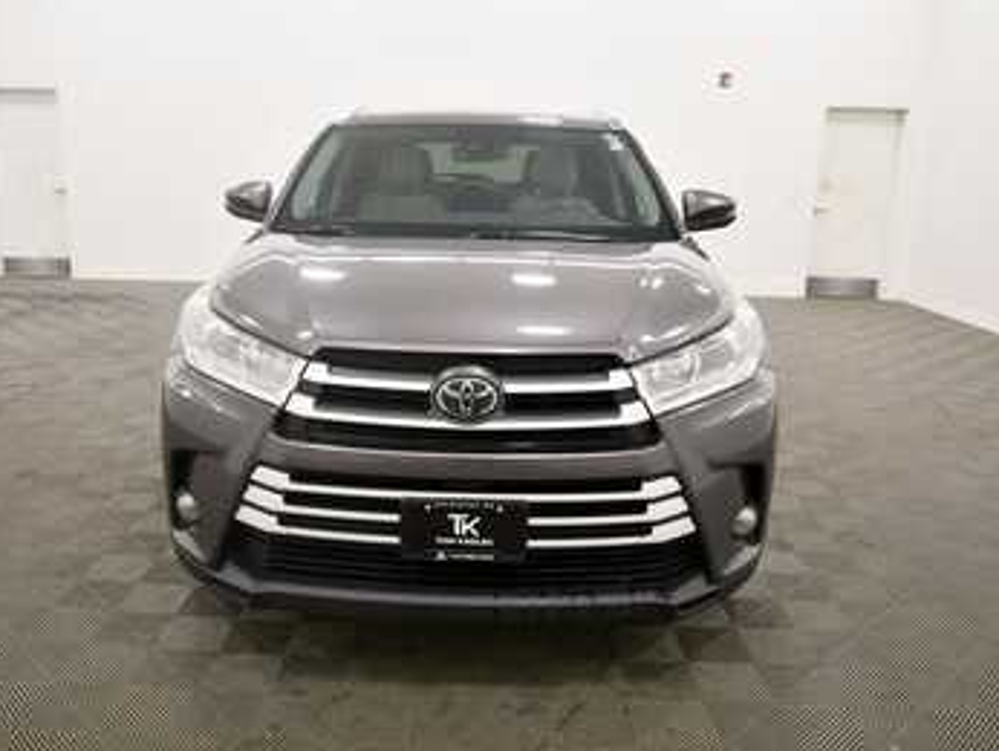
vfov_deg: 46.8
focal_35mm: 30
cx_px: 471
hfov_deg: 59.9
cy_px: 374
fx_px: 866
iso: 1000
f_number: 5.6
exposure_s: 1/125
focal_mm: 18
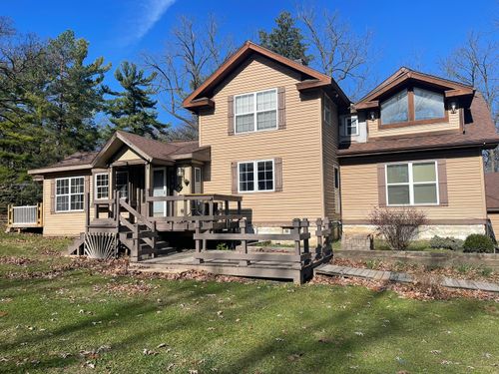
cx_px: 250
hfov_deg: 69.4
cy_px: 187
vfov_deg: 54.9
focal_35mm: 25
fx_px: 360
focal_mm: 5.1
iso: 32
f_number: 1.6
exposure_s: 1/4202
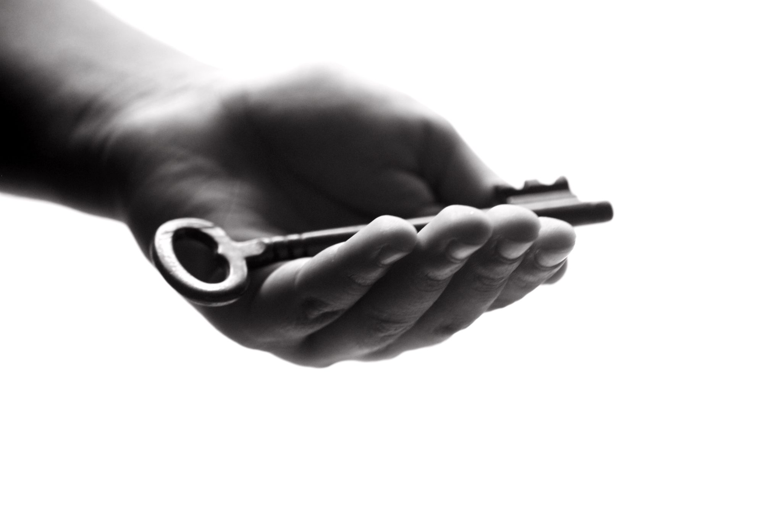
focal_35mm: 255
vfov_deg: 5.4
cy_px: 262
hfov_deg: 8.1
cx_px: 391
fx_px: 5546
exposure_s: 1/60
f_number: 4.8
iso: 200
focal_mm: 170
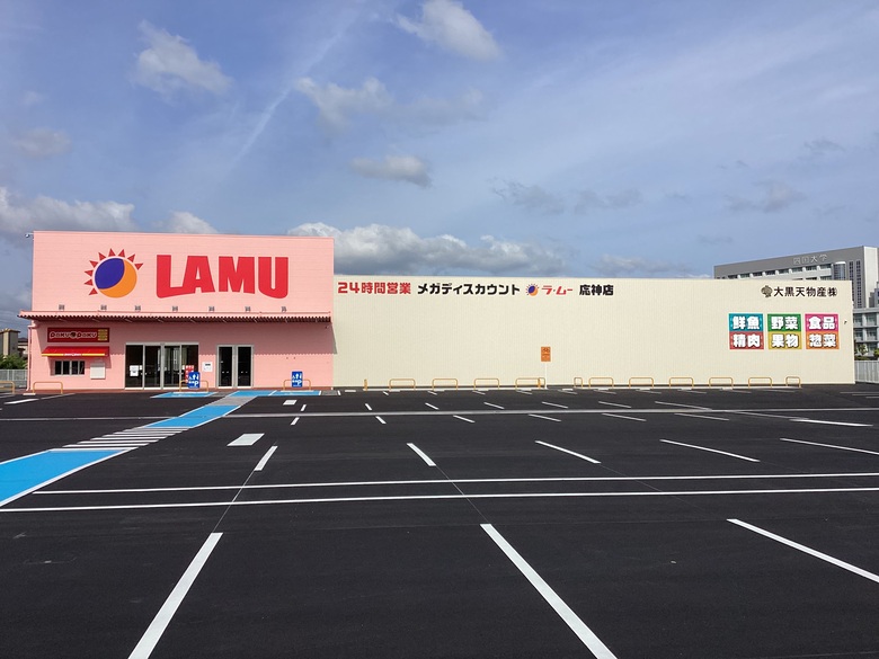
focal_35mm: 31
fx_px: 787
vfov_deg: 45.4
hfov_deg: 58.4
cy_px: 330
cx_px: 440
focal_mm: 3.3
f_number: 2.4
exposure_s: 1/3546
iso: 25
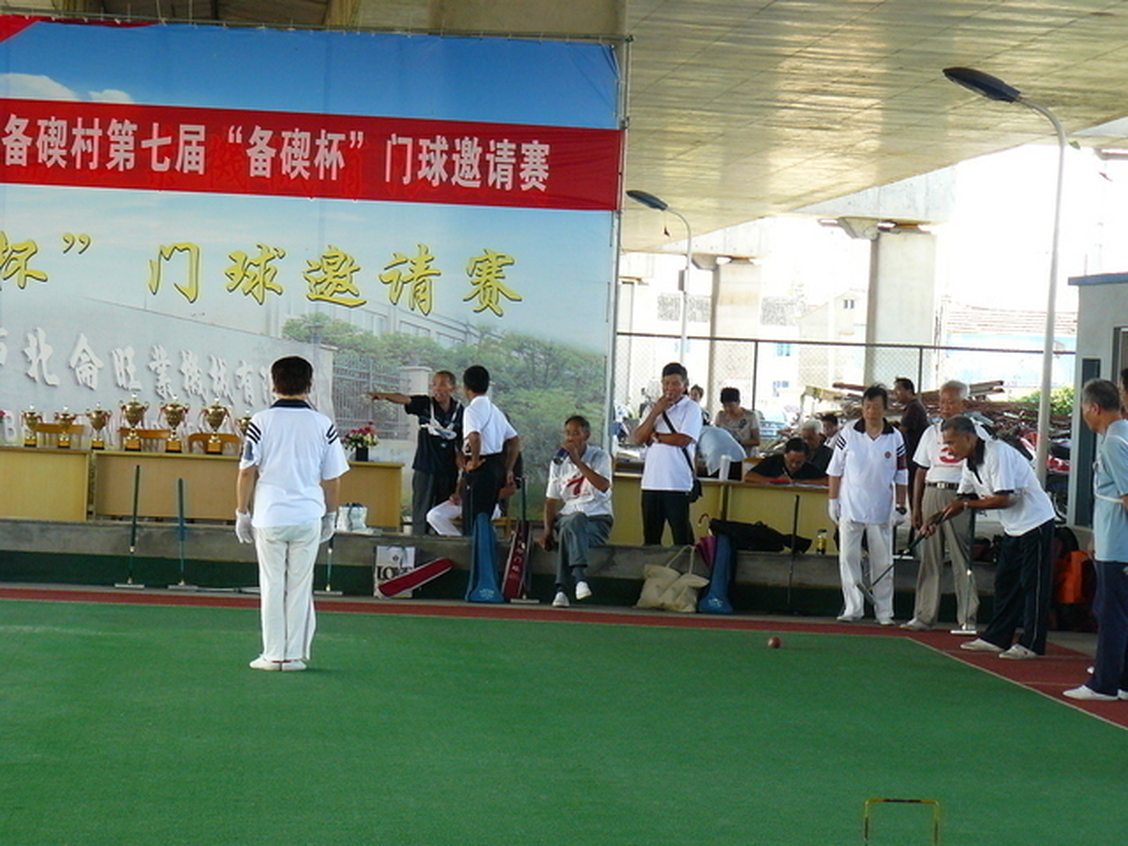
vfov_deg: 14.2
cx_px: 564
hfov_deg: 18.9
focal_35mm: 104
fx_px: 3389
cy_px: 423
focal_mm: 17.3
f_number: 3.2
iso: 200
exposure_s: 1/125
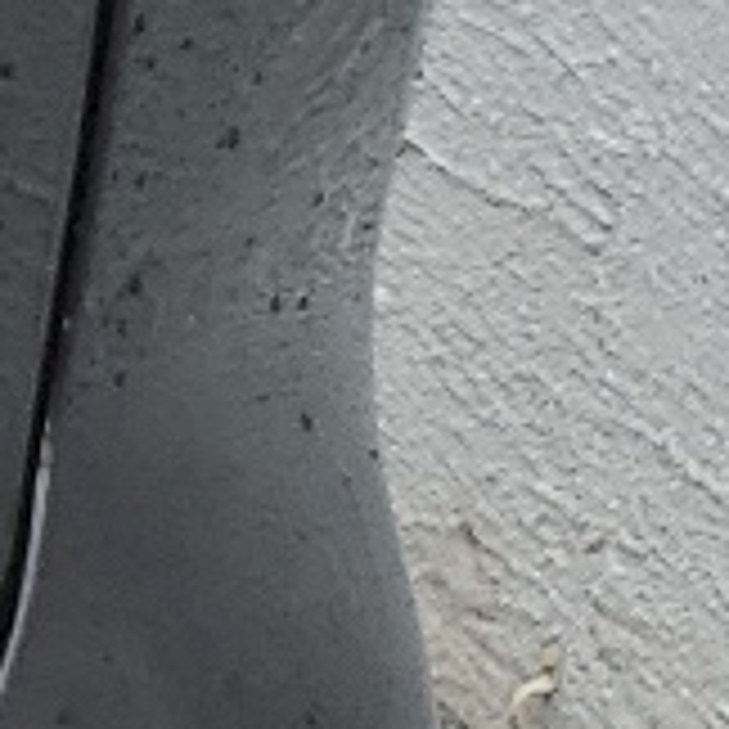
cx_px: -2398
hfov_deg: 6.1
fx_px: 5409
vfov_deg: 7.6
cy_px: -252
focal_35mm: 227
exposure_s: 1/227
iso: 50
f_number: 1.5
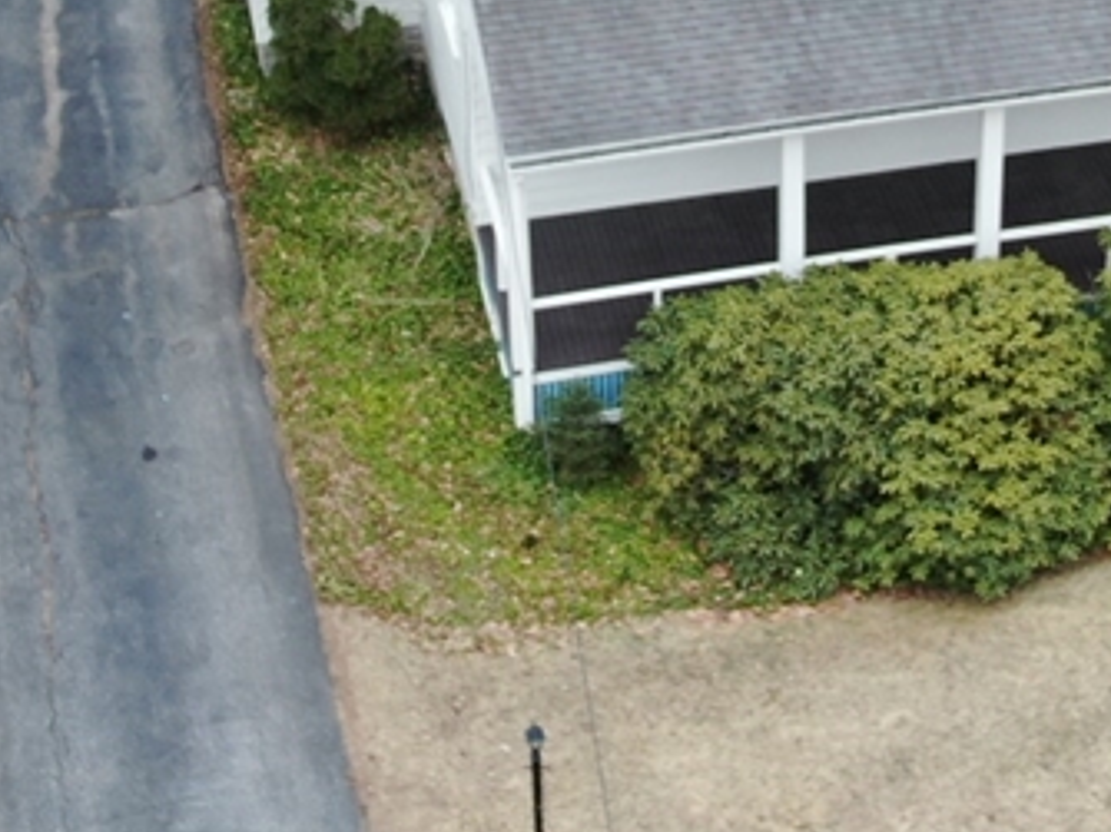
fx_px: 3240
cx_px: 657
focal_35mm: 101
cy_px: -139
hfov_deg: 19.4
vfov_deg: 14.2
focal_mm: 5.69
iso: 100
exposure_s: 1/120
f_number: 3.2
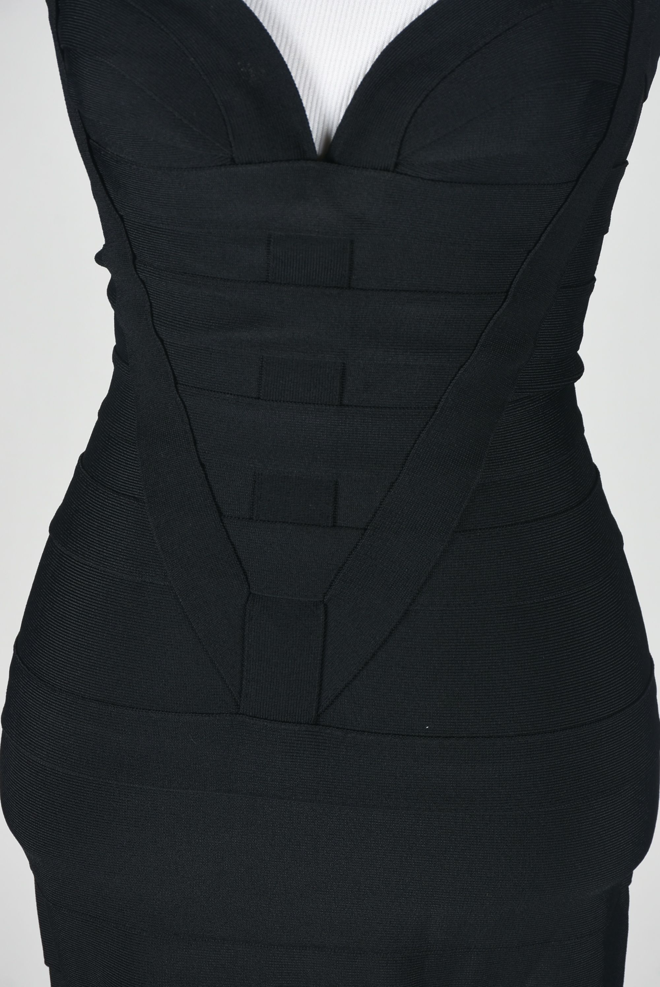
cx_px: 330
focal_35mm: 112
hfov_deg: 12.2
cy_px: 494
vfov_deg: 18.2
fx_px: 3088
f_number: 10
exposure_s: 1/125
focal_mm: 75
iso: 200
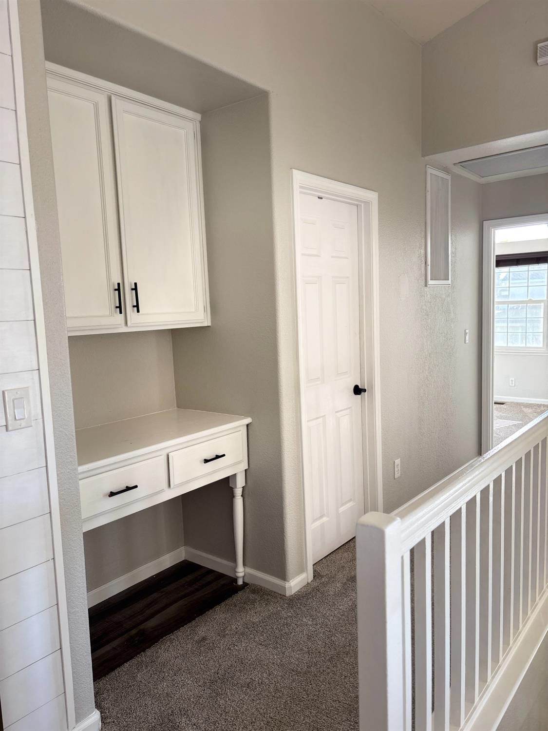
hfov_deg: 53.1
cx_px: 274
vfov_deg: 67.3
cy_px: 366
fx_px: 549
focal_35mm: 26
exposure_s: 1/60
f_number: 1.6
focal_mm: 5.96
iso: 80
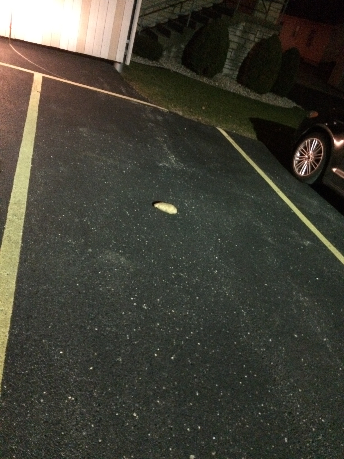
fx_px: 384
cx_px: 172
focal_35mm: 29
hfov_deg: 48.2
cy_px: 230
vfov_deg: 61.7
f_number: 2.2
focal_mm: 4.15
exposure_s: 1/15
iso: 2000
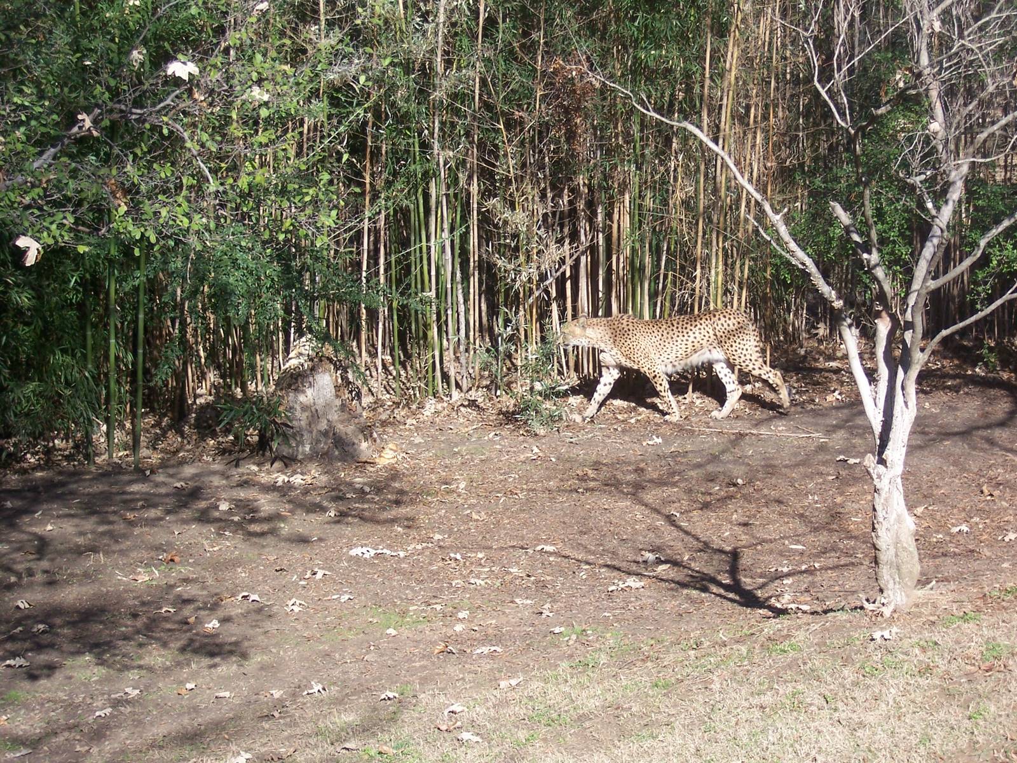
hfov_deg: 18.2
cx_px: 508
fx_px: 3173
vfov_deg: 13.7
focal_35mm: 108
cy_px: 382
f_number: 5.6
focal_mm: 18
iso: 80
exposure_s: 1/180
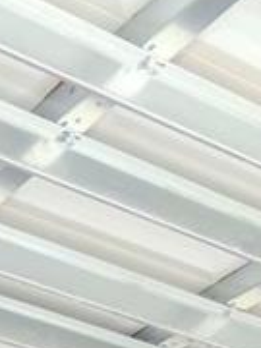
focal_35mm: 128
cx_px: 14
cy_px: 911
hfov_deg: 11.5
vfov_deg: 11.7
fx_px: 1287
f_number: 8
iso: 500
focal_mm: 10
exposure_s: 1/200
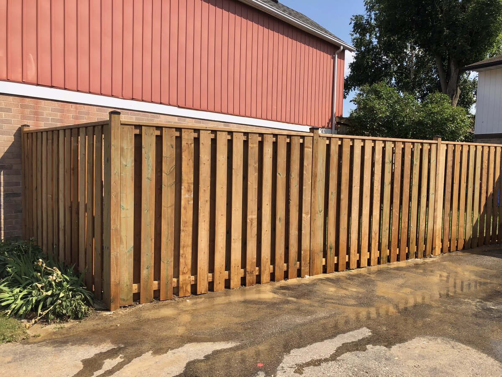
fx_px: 406
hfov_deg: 63.4
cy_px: 188
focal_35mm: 28
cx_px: 251
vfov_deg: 49.7
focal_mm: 3.99
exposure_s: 1/1333
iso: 20
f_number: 1.8
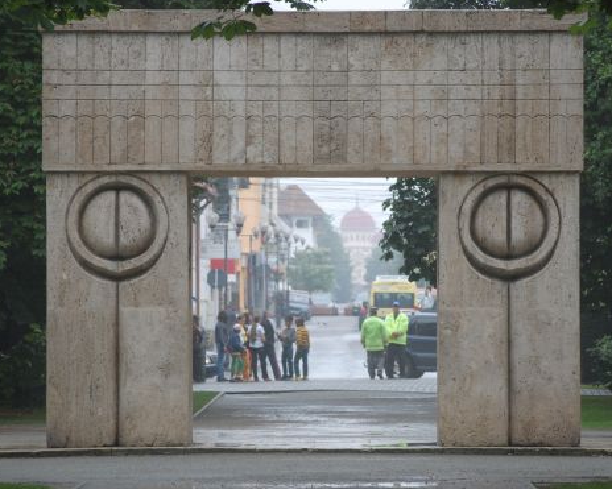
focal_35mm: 204
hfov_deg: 9.5
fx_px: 3688
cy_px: 244
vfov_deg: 7.6
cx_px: 328
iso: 400
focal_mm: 105
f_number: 4.8
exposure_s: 1/320
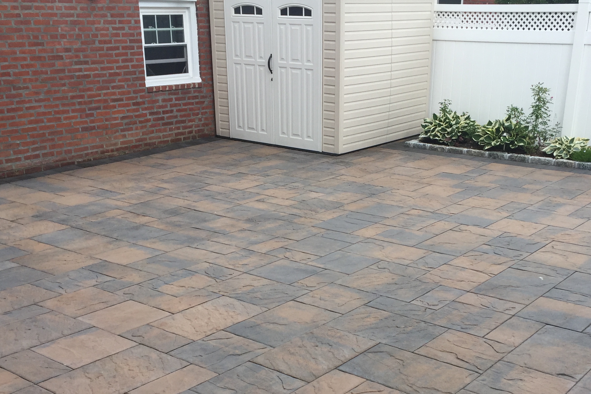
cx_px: 343
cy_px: 293
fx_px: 722
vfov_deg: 30.0
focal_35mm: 44
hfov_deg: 44.3
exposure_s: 1/476
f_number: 2.2
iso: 32
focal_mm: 4.15
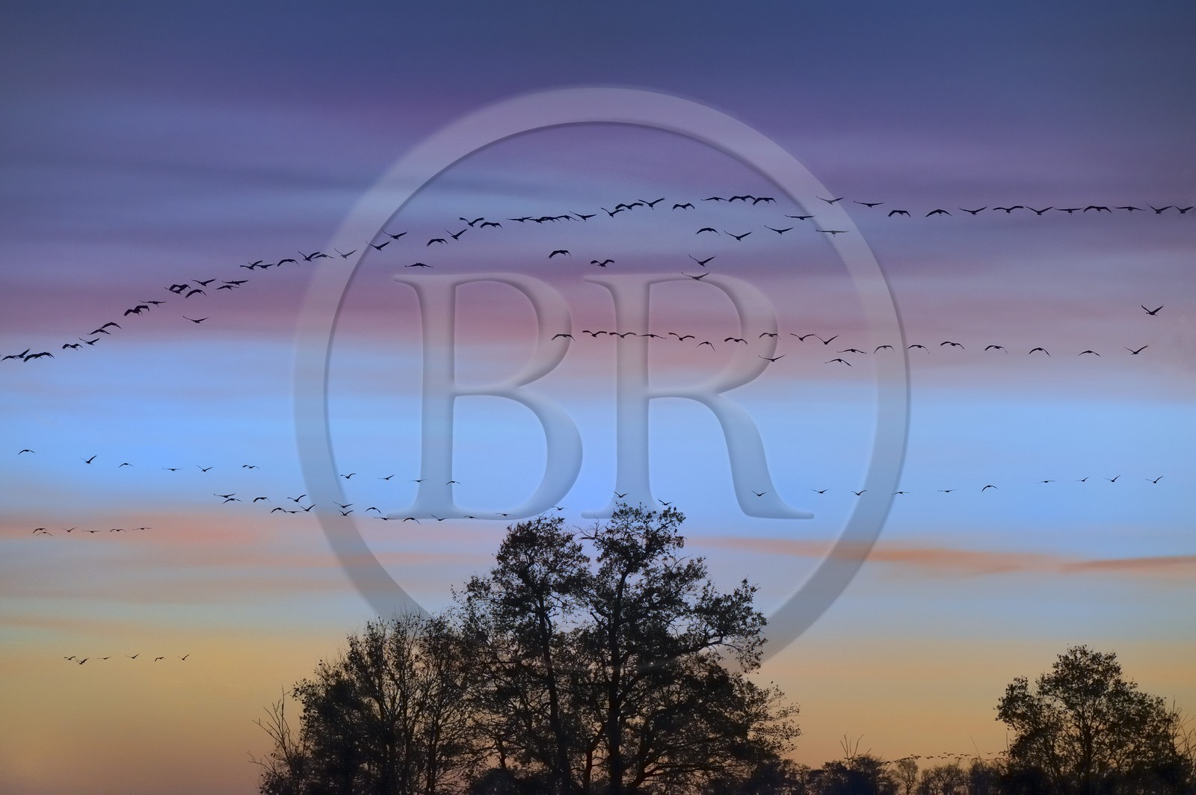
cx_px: 598
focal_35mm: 200
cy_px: 398
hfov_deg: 10.3
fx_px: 6639
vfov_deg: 6.9
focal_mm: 200
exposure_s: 1/160
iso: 1600
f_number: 8
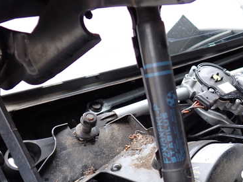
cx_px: 175
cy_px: 122
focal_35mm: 49
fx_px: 344
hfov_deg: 38.1
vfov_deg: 29.5
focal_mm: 5.4
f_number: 2.3
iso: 100
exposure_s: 1/80
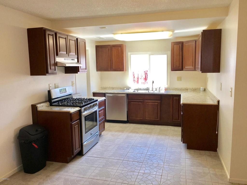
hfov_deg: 61.7
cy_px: 92
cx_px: 124
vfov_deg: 48.2
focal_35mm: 29
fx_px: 207
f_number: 2.2
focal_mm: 4.15
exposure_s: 1/40
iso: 25
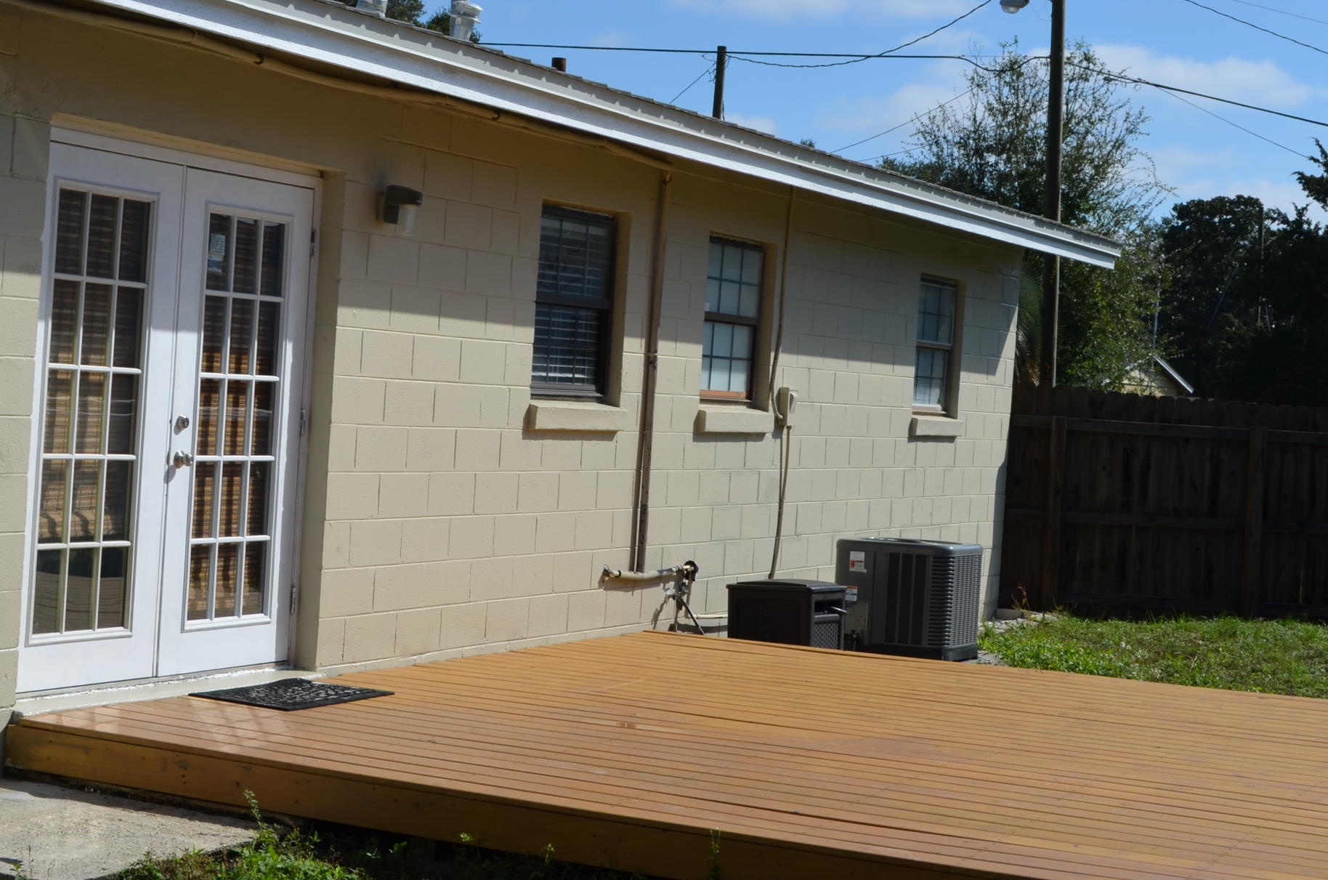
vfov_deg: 21.1
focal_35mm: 64
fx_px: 2356
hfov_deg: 31.5
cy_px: 385
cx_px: 706
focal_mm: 26
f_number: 9
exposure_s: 1/320
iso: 100
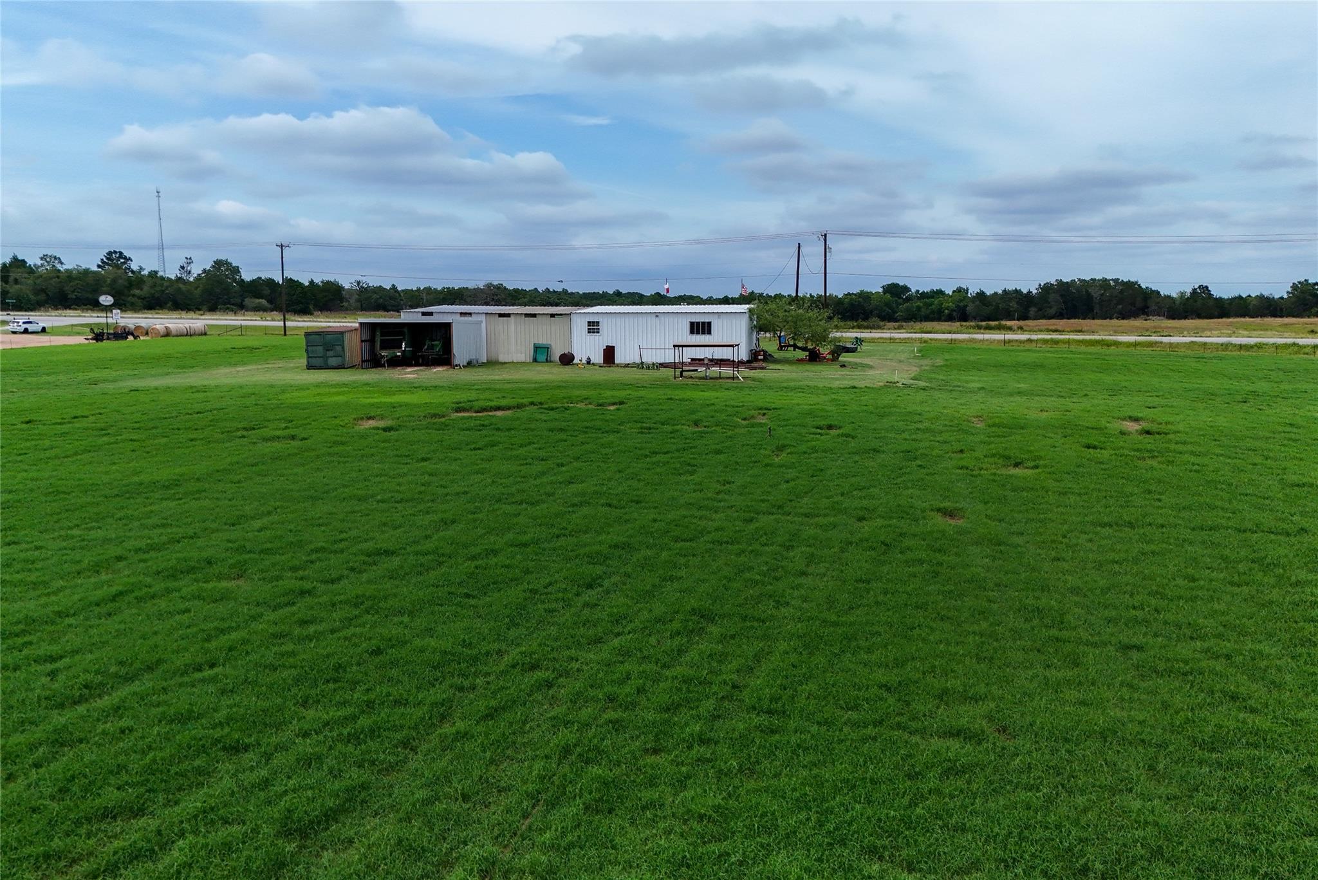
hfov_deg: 90.0
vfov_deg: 67.4
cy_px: 440
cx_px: 659
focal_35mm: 18
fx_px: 659
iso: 160
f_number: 7.1
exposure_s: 3.2
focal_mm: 18
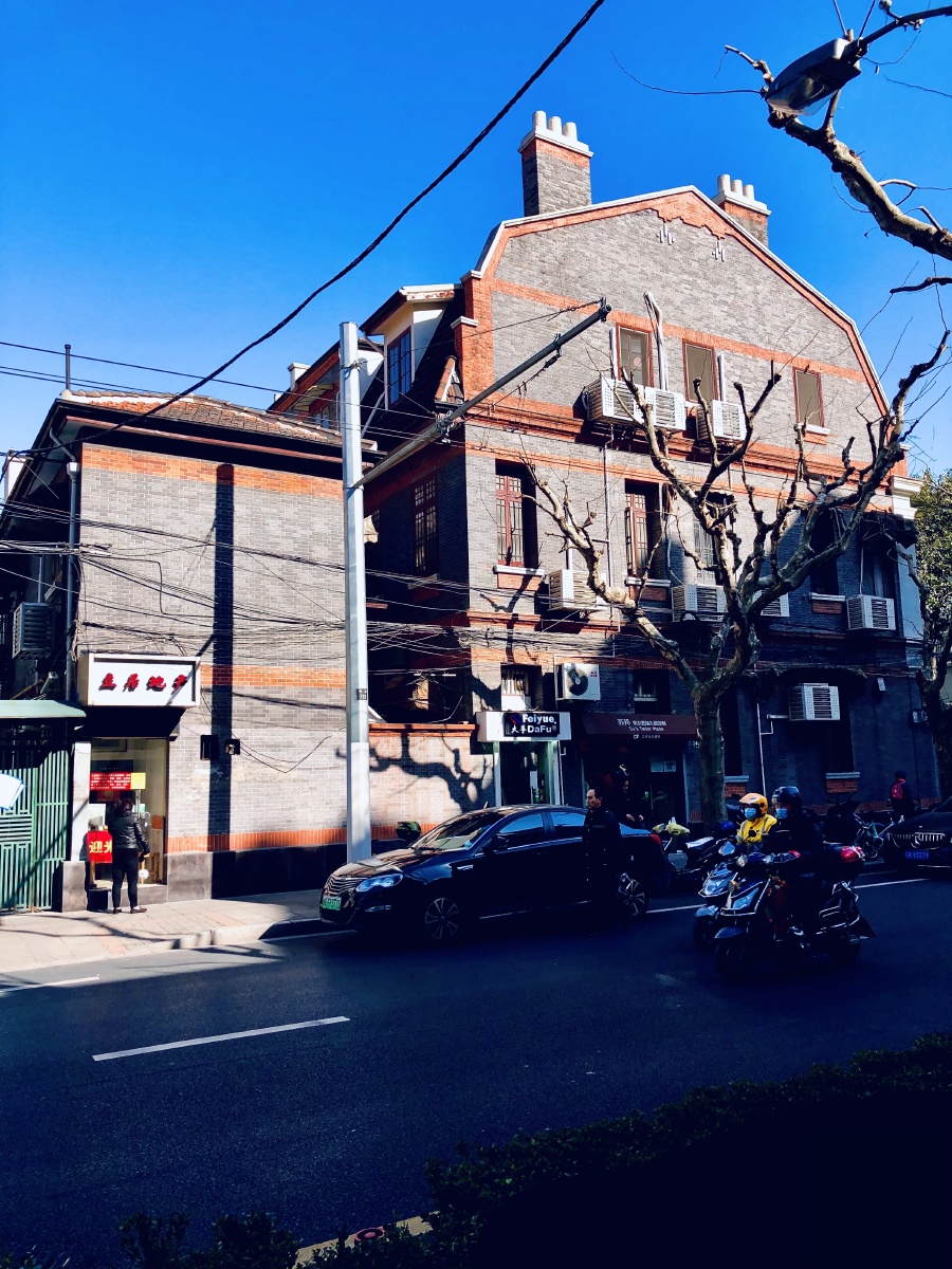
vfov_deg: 63.4
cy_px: 634
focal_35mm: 28
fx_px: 1027
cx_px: 476
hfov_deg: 49.7
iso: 20
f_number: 1.8
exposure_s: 1/941
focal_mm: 4
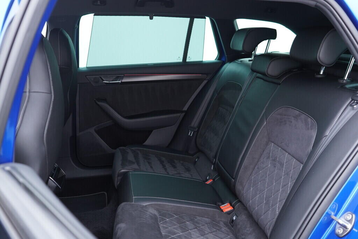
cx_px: 179
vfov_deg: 36.9
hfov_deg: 53.1
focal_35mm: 36
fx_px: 358
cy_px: 120
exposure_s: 1/40
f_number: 2.8
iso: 400
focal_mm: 24
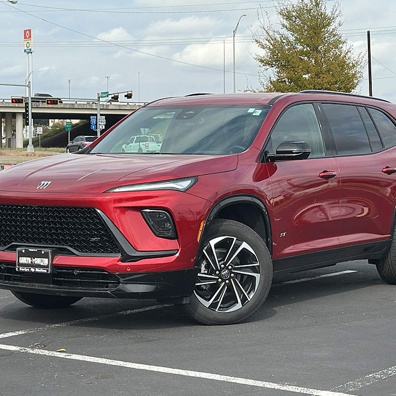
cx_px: 213
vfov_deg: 23.1
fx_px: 971
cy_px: 199
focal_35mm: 75
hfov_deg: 23.1
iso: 64
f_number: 1.78
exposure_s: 1/2370
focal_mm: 6.86
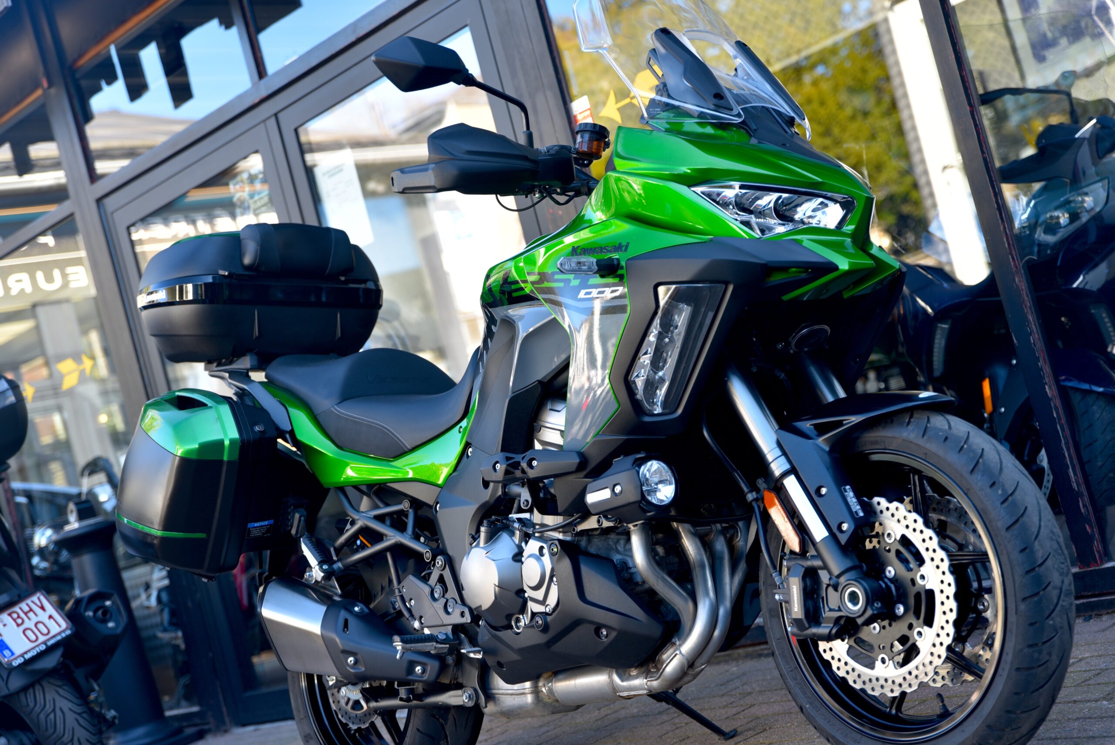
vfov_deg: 22.6
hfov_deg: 33.4
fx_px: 1859
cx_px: 558
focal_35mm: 60
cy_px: 372
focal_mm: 60
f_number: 3.2
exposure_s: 1/60
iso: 100
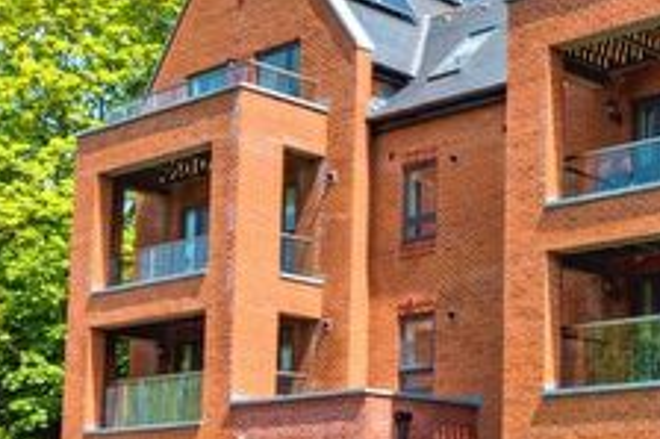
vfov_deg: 18.1
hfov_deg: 23.8
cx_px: 854
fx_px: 1374
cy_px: 305
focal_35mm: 75
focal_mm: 16
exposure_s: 1/1000
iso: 320
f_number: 7.1
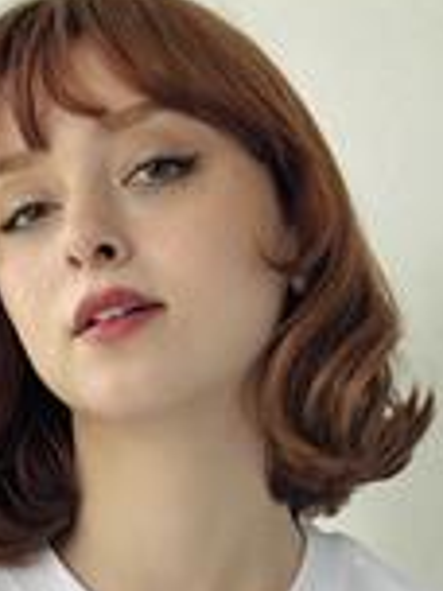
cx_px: 132
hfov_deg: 8.8
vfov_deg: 11.3
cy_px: 857
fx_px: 2867
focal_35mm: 168
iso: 80
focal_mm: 6.86
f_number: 1.78
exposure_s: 1/387
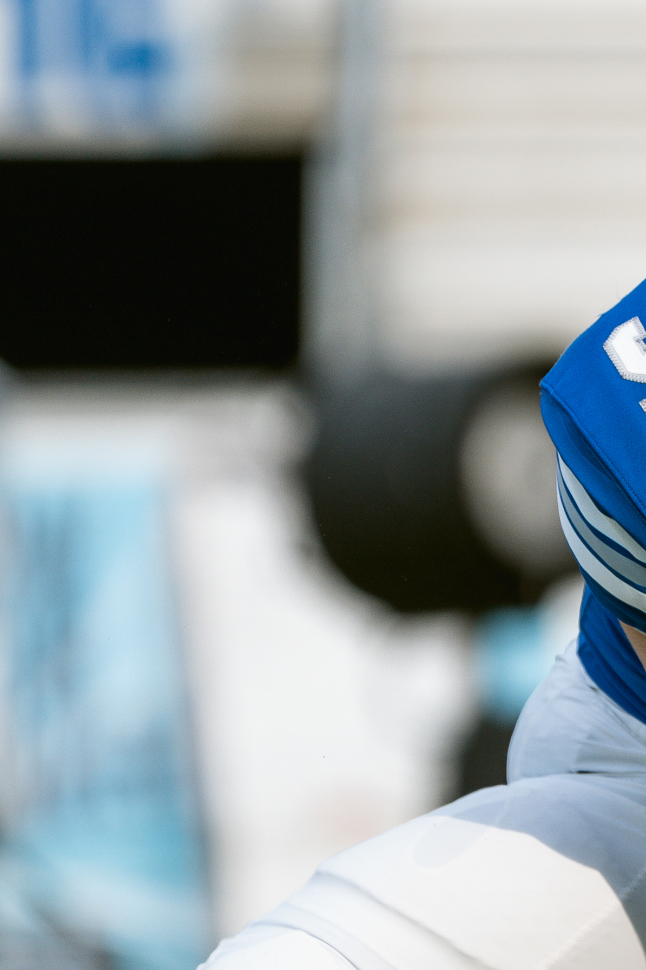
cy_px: 394
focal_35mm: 670
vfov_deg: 3.1
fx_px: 18033
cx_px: 906
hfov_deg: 2.1
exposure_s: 1/2000
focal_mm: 200
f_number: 2.8
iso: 400
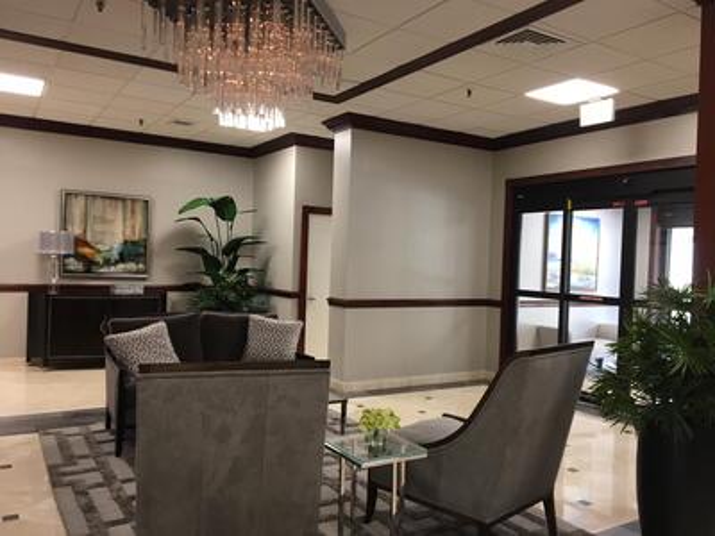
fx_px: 599
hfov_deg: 61.7
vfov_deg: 48.2
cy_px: 268
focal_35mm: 29
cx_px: 358
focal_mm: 4.15
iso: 64
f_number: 2.2
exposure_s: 1/30
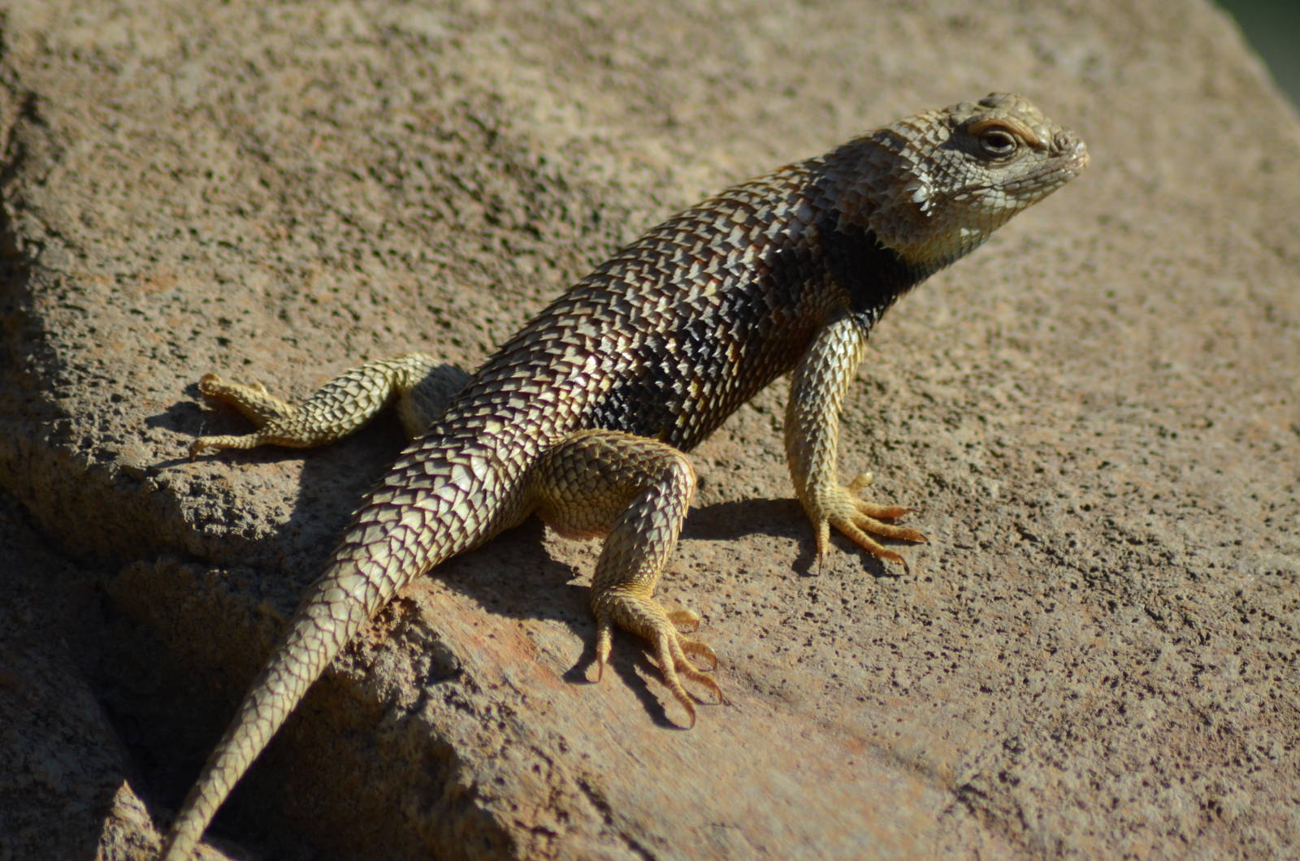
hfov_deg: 4.6
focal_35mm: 450
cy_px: 430
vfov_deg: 3.0
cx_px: 650
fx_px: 16218
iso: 360
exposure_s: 1/2000
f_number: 5.6
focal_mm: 300
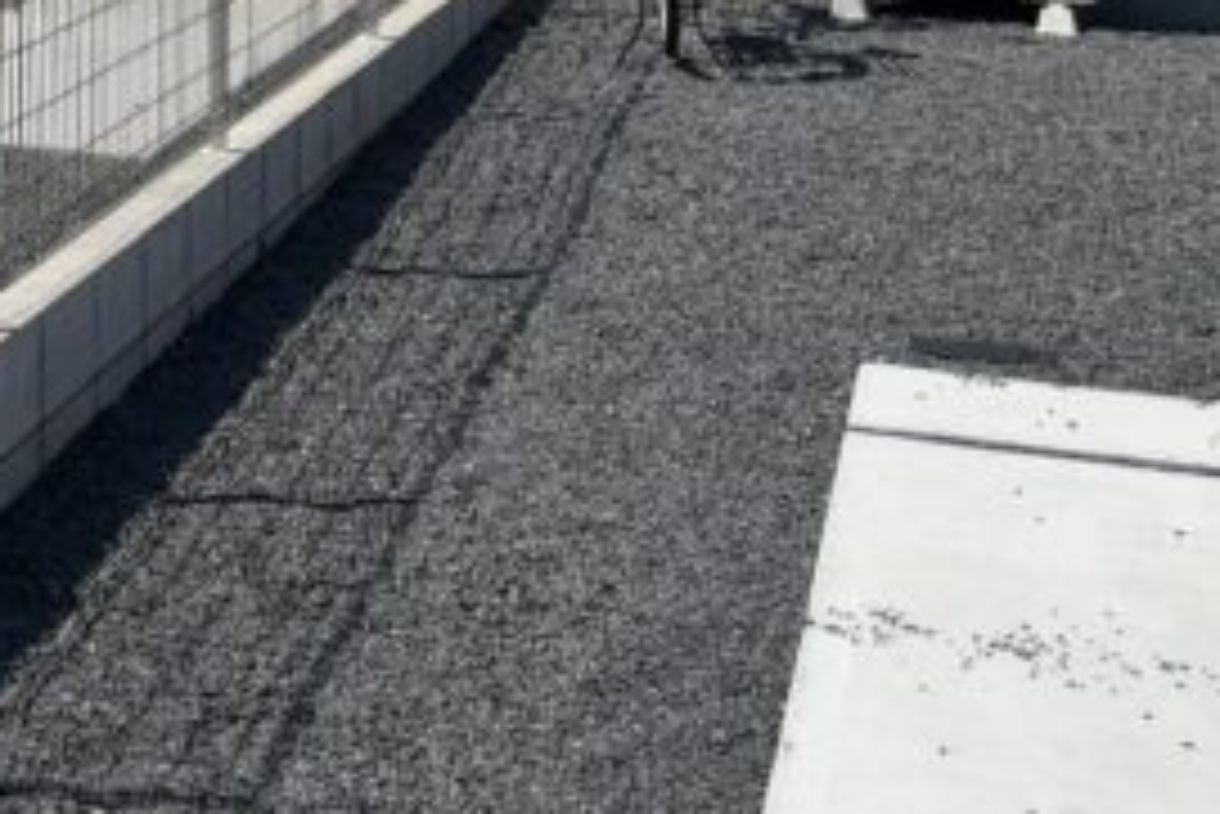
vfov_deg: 12.1
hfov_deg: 17.1
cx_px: -851
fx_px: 3458
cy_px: -742
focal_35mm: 102
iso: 50
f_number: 1.6
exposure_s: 1/4854
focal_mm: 5.96
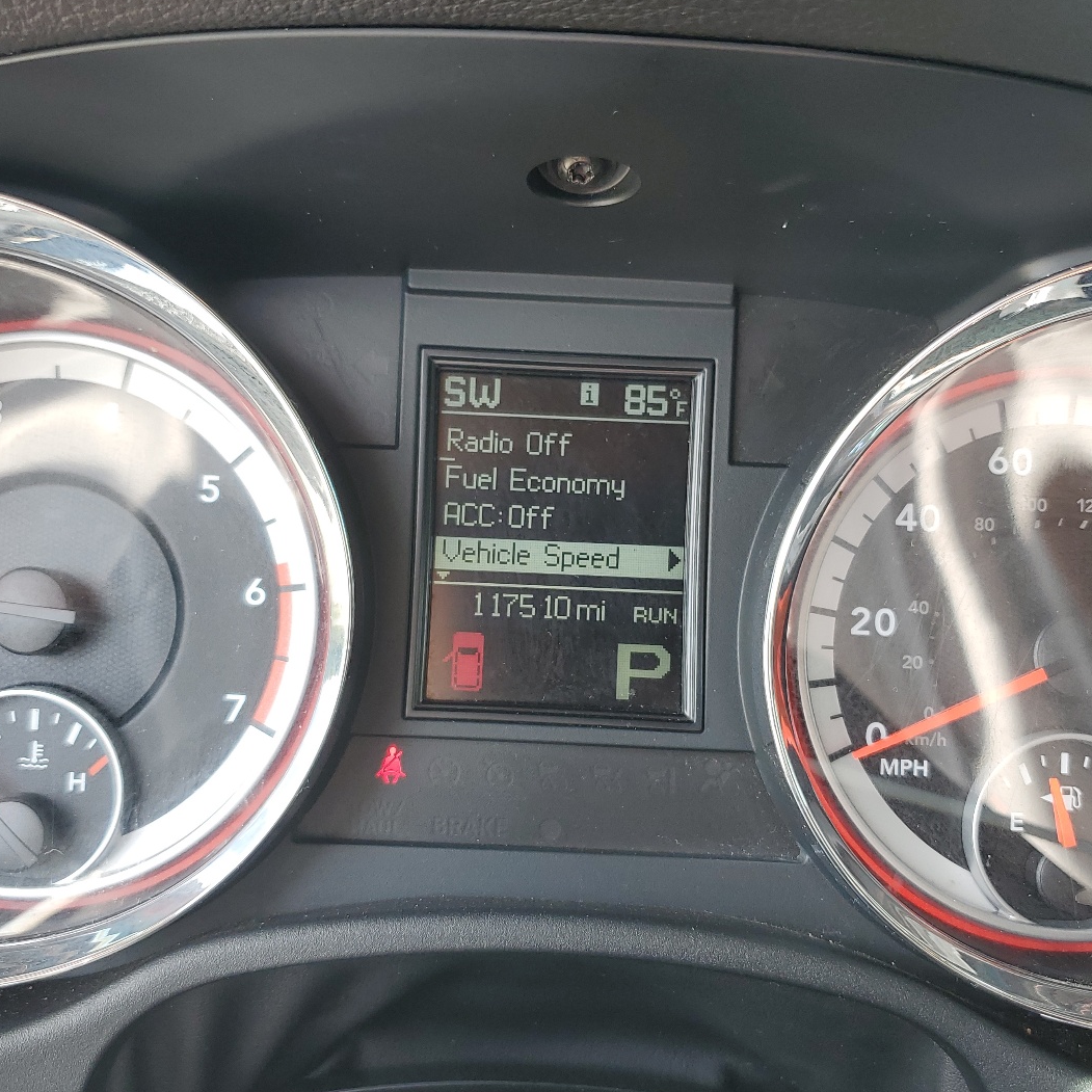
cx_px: 569
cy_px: 594
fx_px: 1249
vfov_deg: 47.2
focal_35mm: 35
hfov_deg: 47.2
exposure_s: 1/152
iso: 50
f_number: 1.5
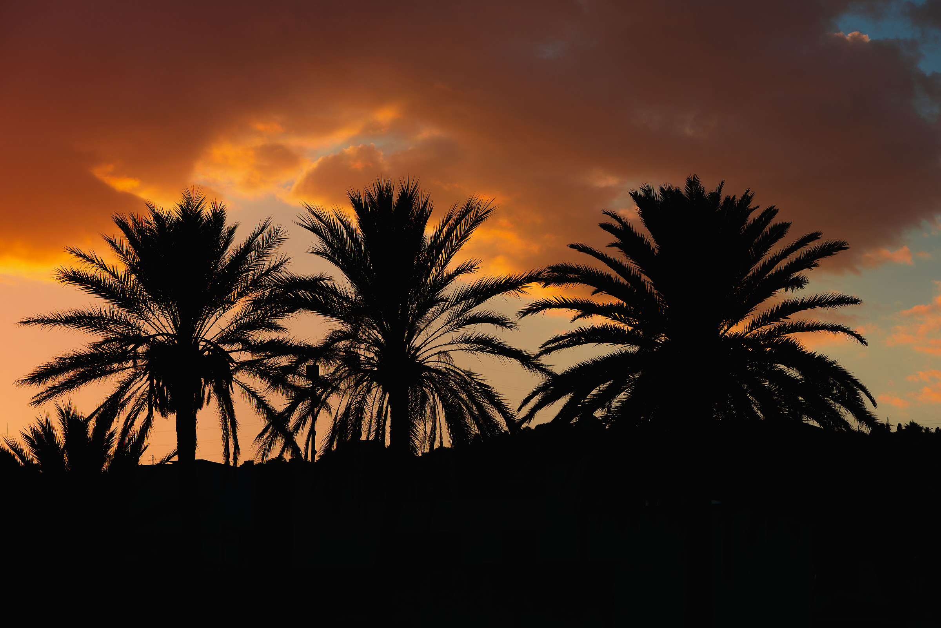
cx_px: 470
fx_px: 3922
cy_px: 314
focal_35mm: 150
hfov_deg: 13.7
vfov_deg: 9.2
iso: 200
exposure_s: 1/250
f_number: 9
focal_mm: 150
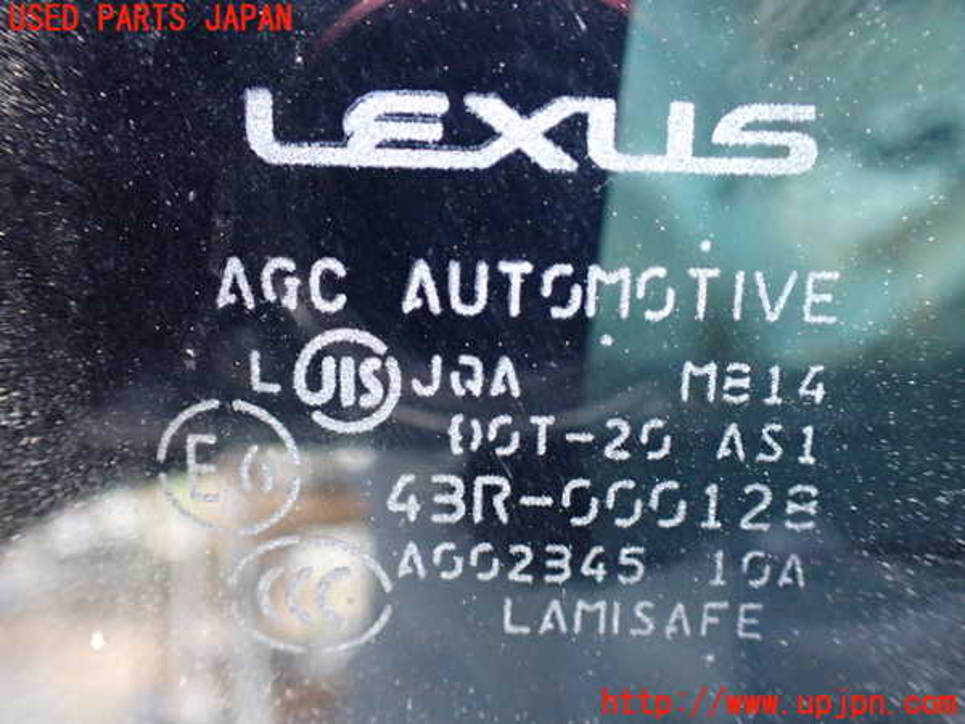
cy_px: 362
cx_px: 482
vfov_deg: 46.8
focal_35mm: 30
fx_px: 836
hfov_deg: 60.0
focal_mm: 5.4
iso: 800
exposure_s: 1/40
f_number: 2.3
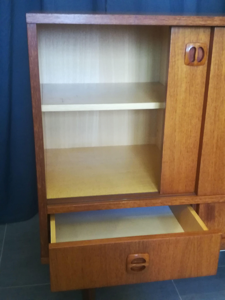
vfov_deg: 44.8
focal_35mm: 42
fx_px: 364
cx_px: 112
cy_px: 150
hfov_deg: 34.3
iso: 800
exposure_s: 1/14.3
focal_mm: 3.83
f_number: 2.2
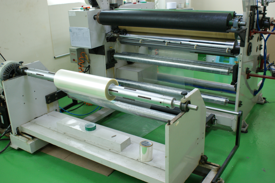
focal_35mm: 36
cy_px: 92
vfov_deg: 36.8
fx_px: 275
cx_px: 138
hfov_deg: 53.2
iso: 400
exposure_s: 1/13
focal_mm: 24
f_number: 4.5
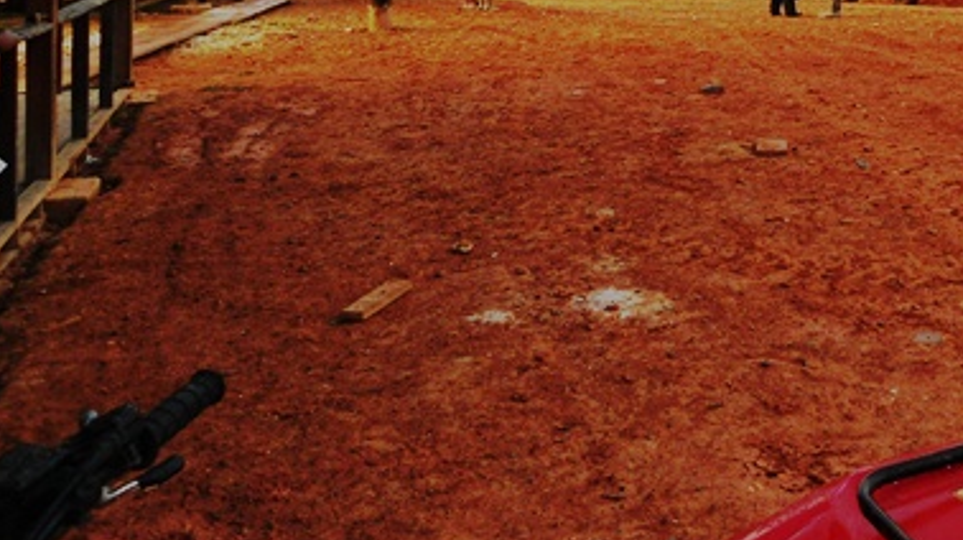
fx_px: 1225
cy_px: -66
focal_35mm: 48
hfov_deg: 40.7
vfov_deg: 23.2
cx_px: 802
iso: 80
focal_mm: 4.7
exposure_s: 1/160
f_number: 2.8
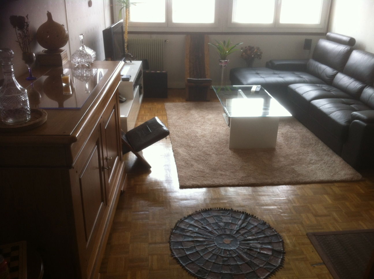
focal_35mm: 35
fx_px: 378
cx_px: 187
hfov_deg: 52.7
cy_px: 140
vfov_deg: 40.6
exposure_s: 1/24
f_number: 2.8
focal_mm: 3.85
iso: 80
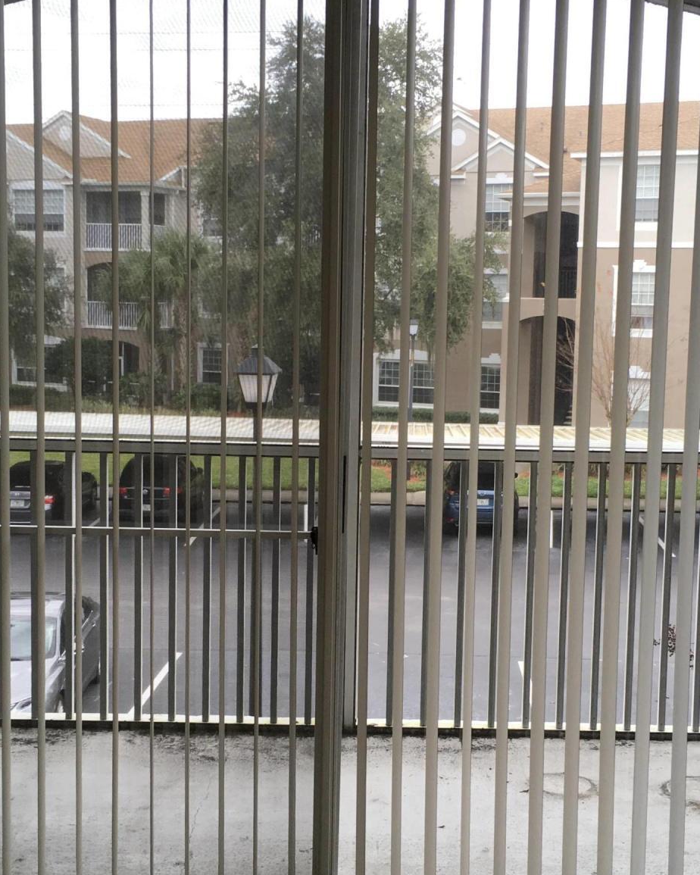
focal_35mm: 49
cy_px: 439
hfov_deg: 30.8
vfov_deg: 38.0
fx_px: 1269
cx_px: 371
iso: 32
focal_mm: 4.15
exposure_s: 1/120
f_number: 2.2
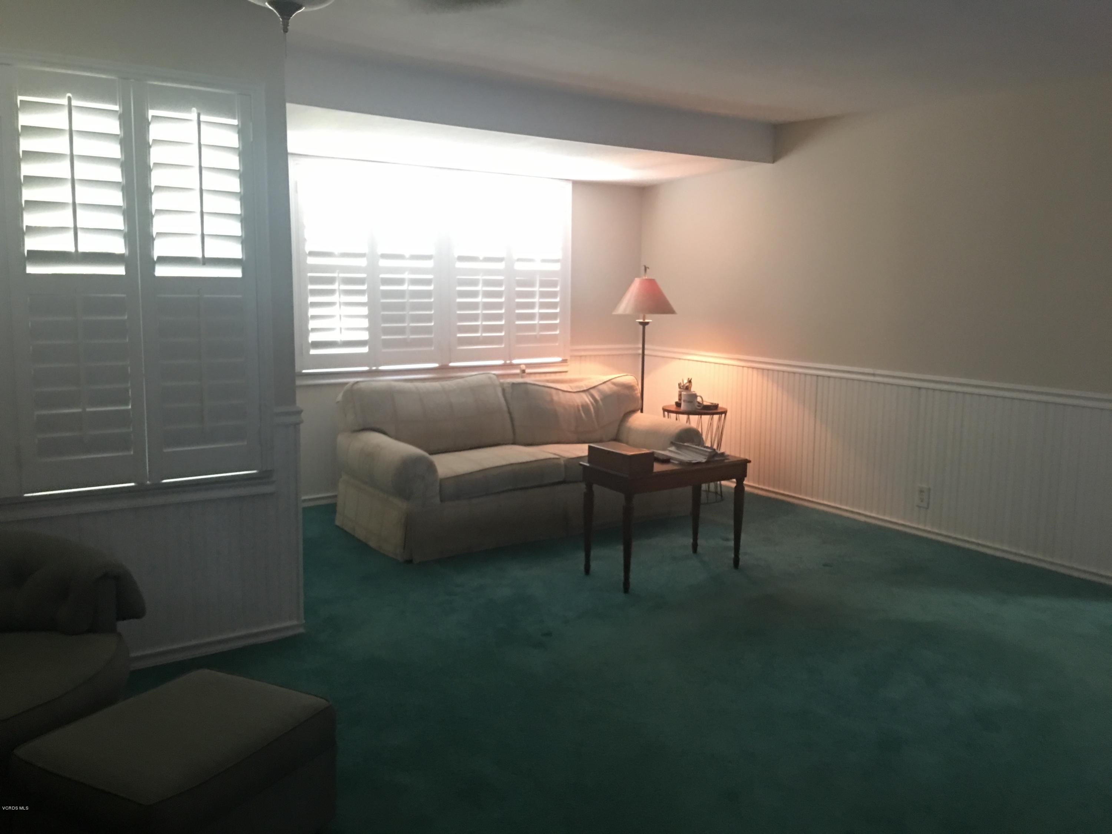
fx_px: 932
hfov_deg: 61.7
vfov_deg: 48.2
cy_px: 417
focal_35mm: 29
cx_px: 556
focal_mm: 4.15
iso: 50
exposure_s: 1/4
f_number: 2.2
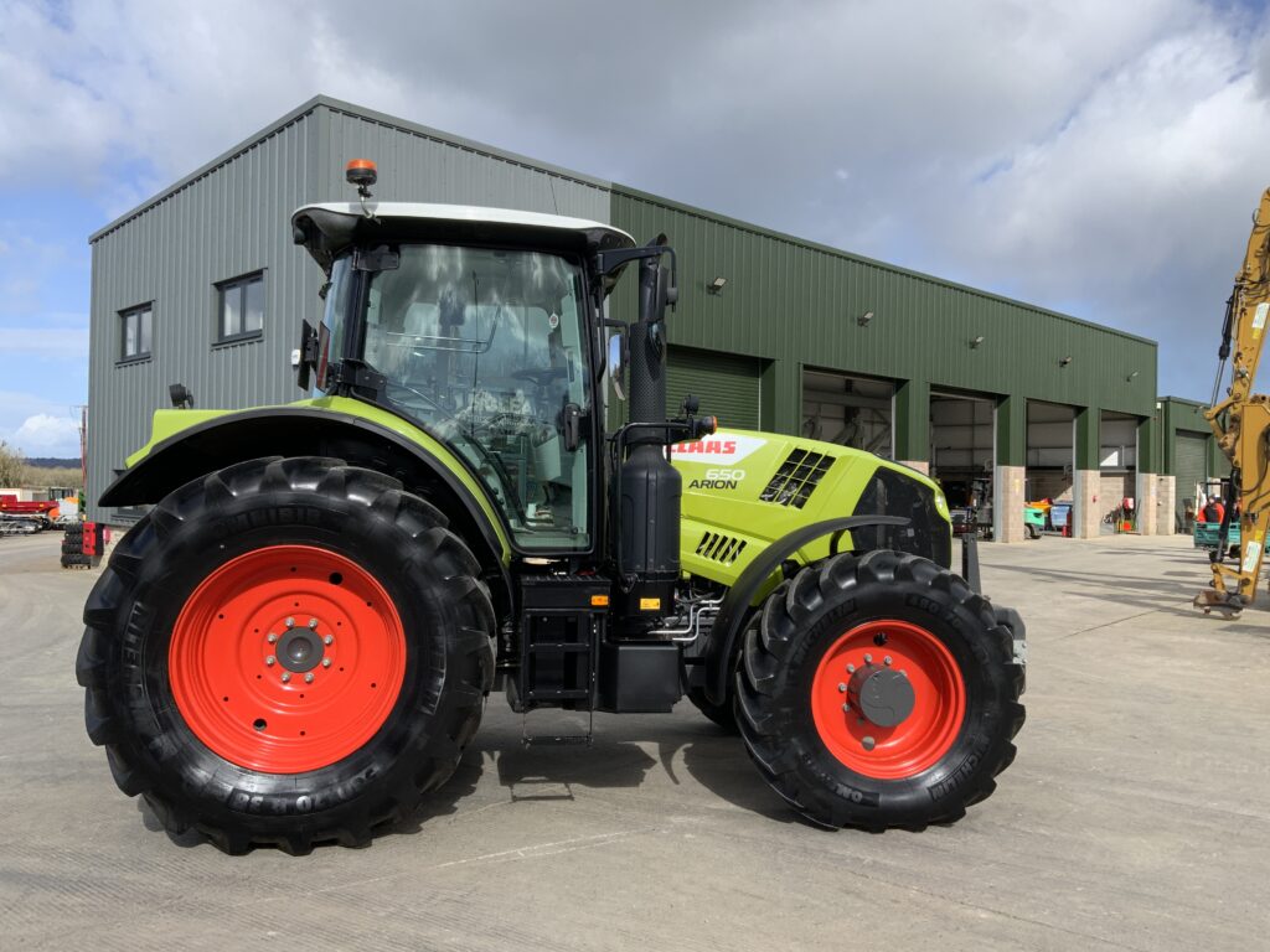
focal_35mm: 29
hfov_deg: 61.7
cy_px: 476
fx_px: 1064
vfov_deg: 48.2
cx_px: 635
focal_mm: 3
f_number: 1.8
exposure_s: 1/1412
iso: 16
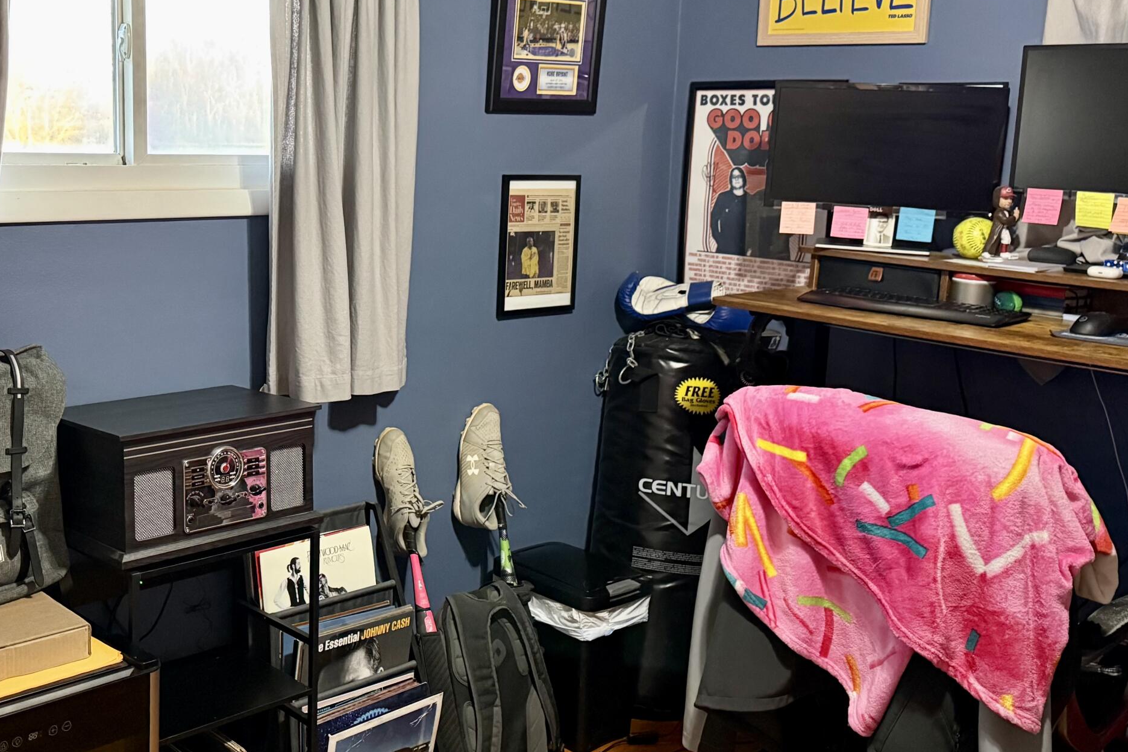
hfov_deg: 47.6
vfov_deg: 33.3
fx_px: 1253
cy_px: 302
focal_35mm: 40
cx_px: 369
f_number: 1.78
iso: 800
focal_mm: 6.76
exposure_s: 1/40
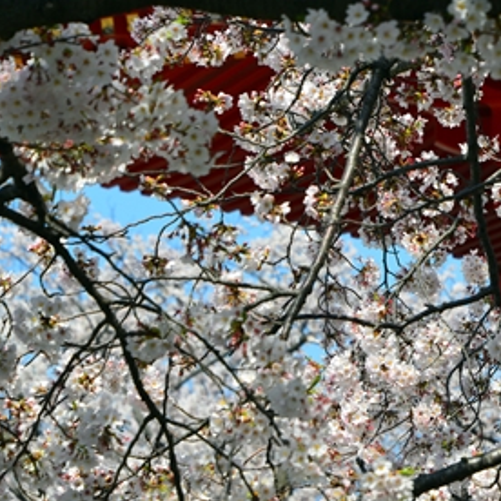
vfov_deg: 5.3
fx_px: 5453
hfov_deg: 5.2
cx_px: 628
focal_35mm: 333
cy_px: 280
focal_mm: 135
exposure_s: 1/500
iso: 400
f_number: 10
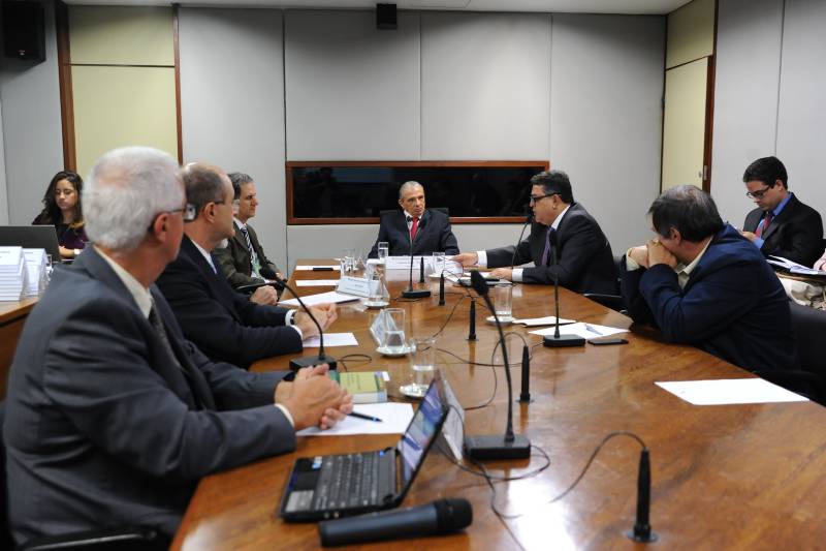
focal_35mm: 38
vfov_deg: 35.0
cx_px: 413
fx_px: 872
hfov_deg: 50.7
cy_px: 276
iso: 2000
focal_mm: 38
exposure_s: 1/80
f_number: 4.5
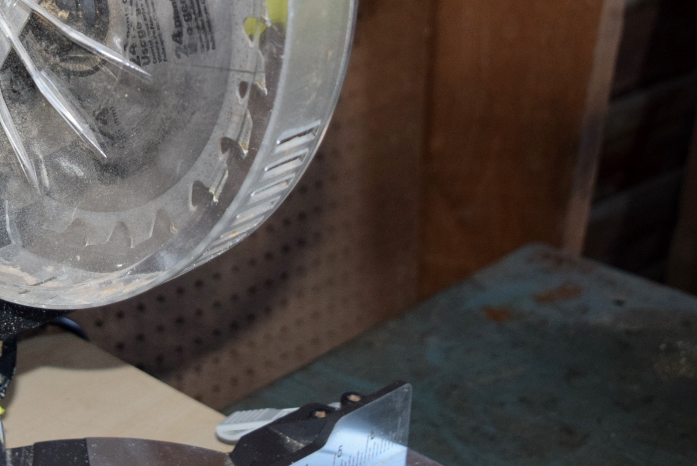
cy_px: 11
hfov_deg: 25.4
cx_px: 105
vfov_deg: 17.2
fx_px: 1511
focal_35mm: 78
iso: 1250
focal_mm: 26
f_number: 4
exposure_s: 1/60
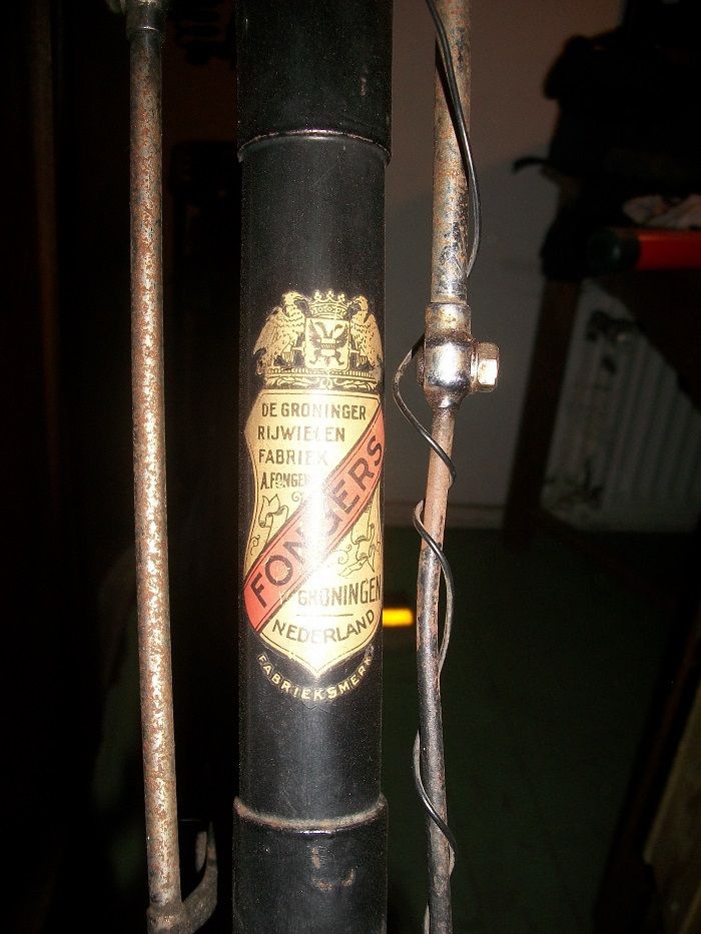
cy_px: 467
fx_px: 864
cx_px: 350
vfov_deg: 56.8
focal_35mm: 32
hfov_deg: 44.2
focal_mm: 5.7
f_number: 2.9
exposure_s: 1/30
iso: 80
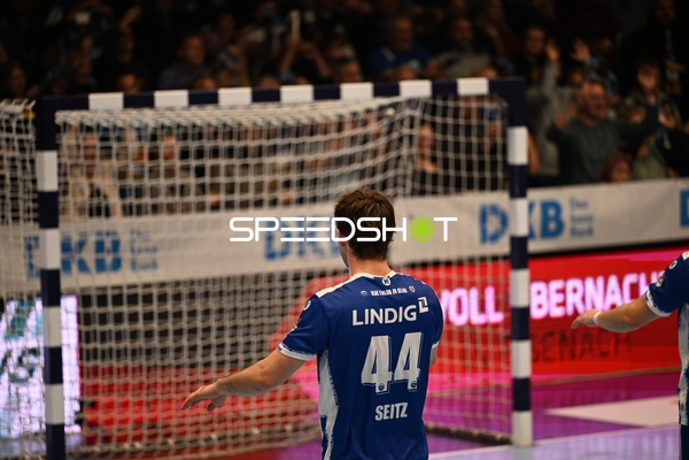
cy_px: 230
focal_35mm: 180
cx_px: 344
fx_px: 3445
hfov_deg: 11.4
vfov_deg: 7.6
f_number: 2.8
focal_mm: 180
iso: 2000
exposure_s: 1/1250
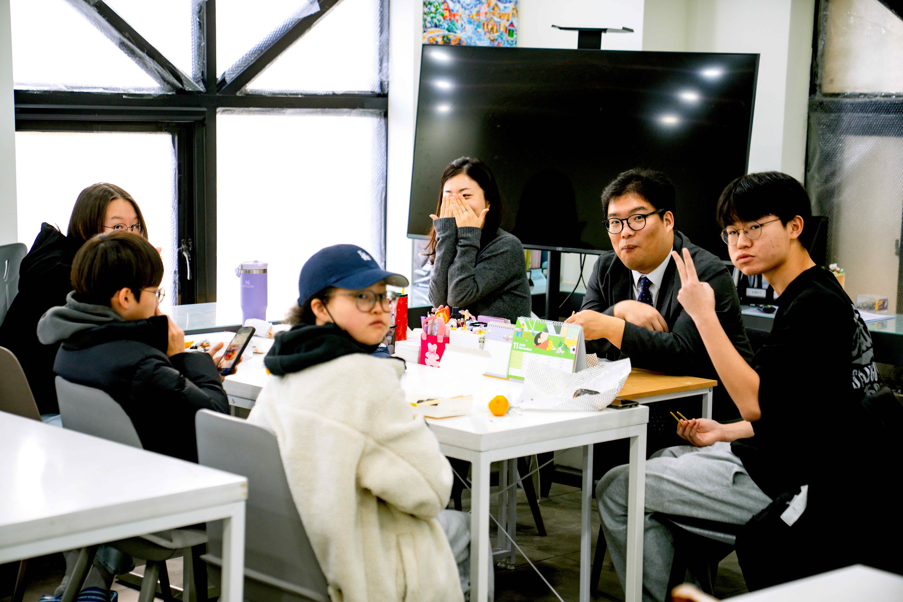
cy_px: 301
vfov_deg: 19.5
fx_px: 1756
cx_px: 452
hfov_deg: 28.8
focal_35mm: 70
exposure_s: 1/125
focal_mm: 70
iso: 400
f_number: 2.8
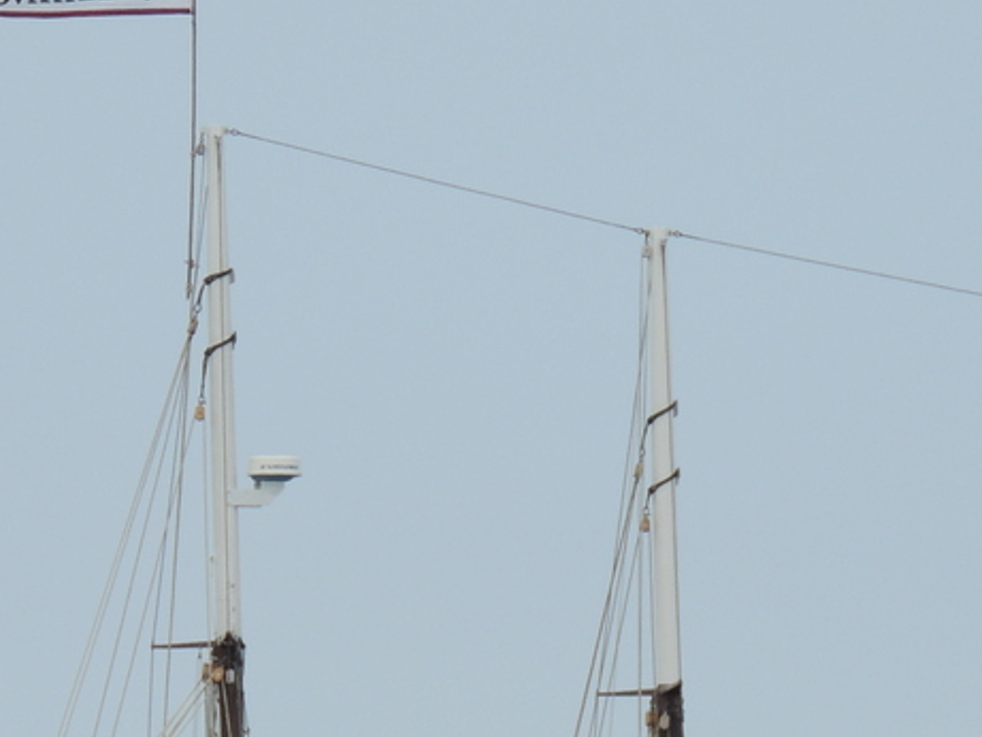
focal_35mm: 763
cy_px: 892
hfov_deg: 2.6
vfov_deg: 1.9
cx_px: 582
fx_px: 21651
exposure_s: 1/640
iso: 100
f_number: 4.7
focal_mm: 49
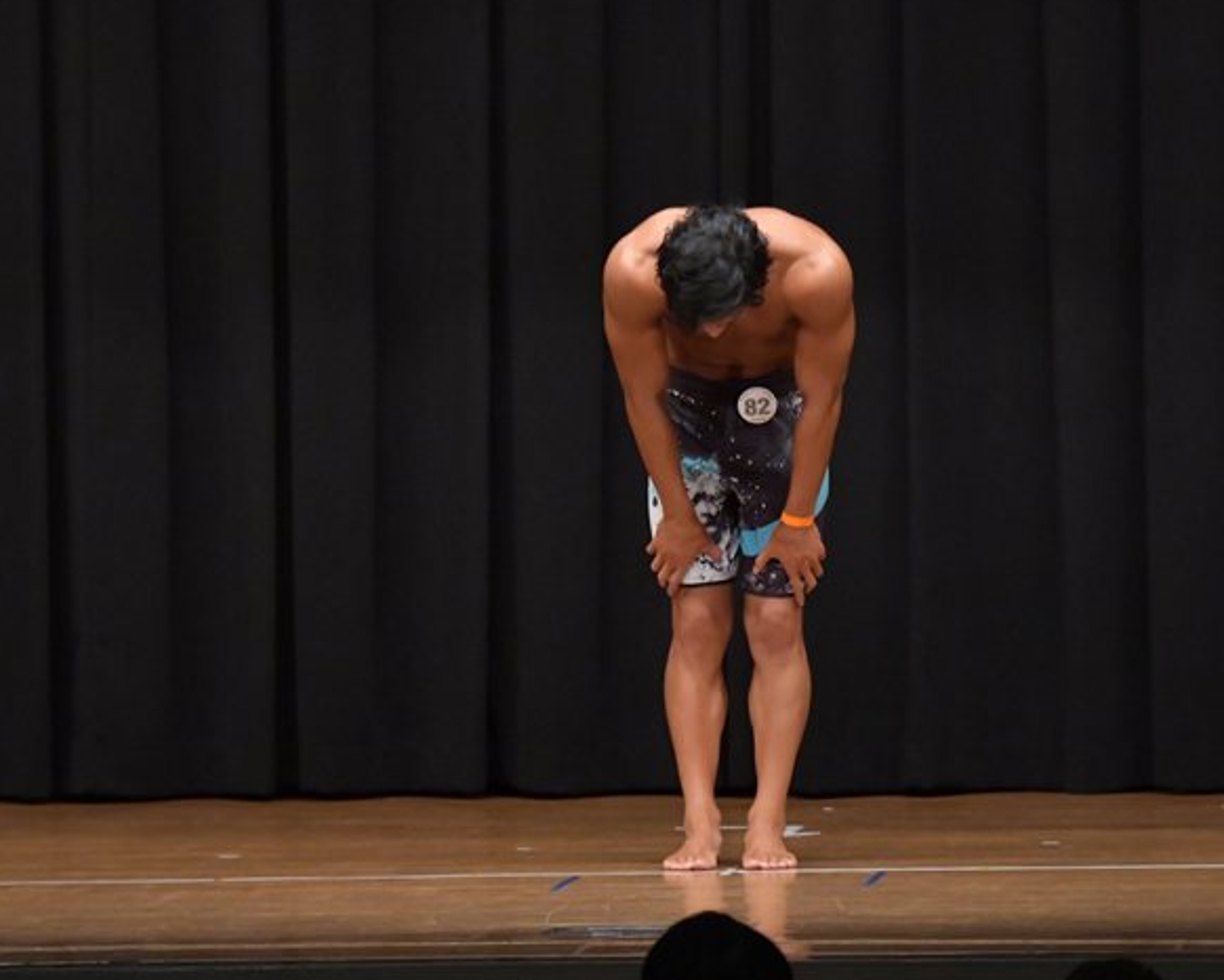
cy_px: 477
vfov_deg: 5.5
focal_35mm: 281
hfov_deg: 6.9
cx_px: 659
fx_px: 10183
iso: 6400
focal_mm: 150
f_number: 5.6
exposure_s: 1/400
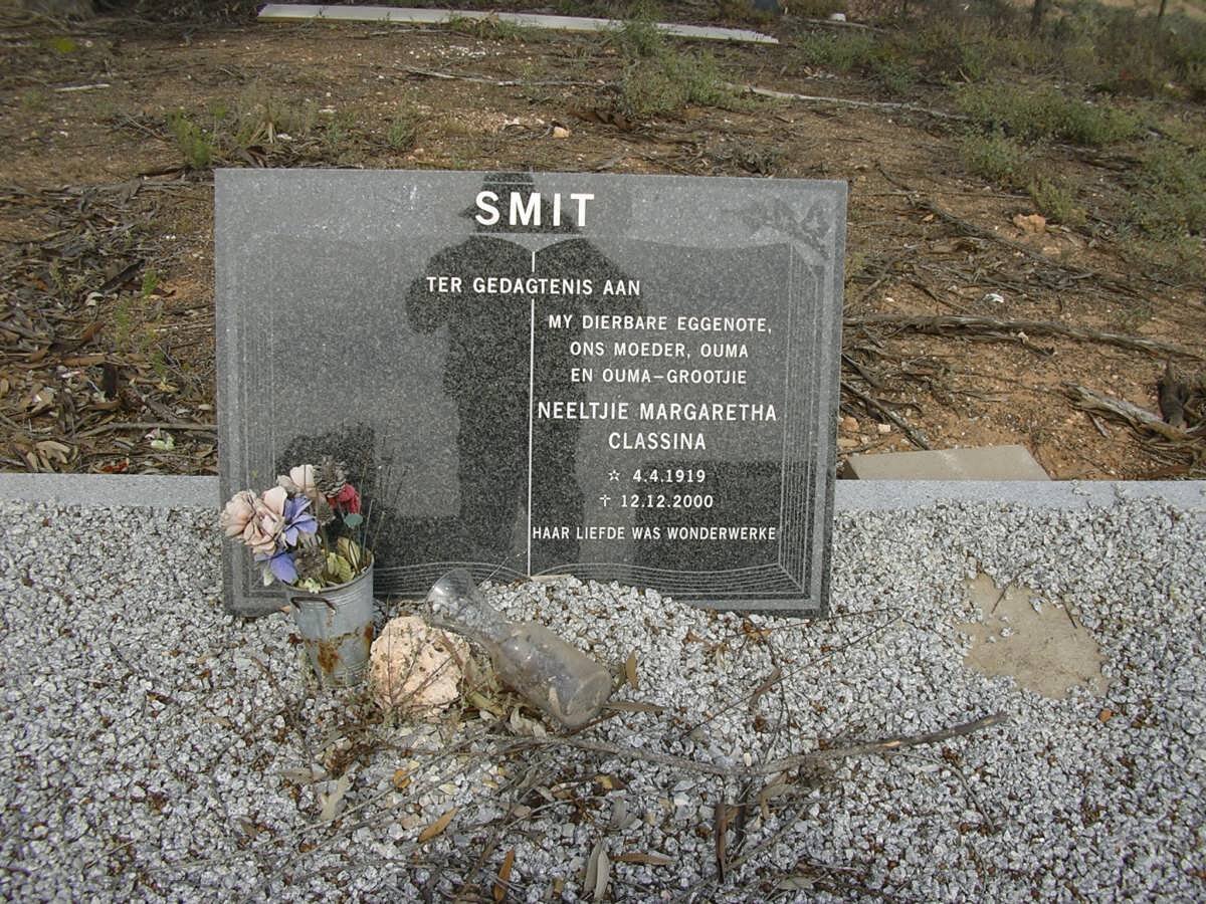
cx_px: 603
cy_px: 452
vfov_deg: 37.7
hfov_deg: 49.0
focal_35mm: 38
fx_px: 1324
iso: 50
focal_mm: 5.8
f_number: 4.1
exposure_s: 1/320
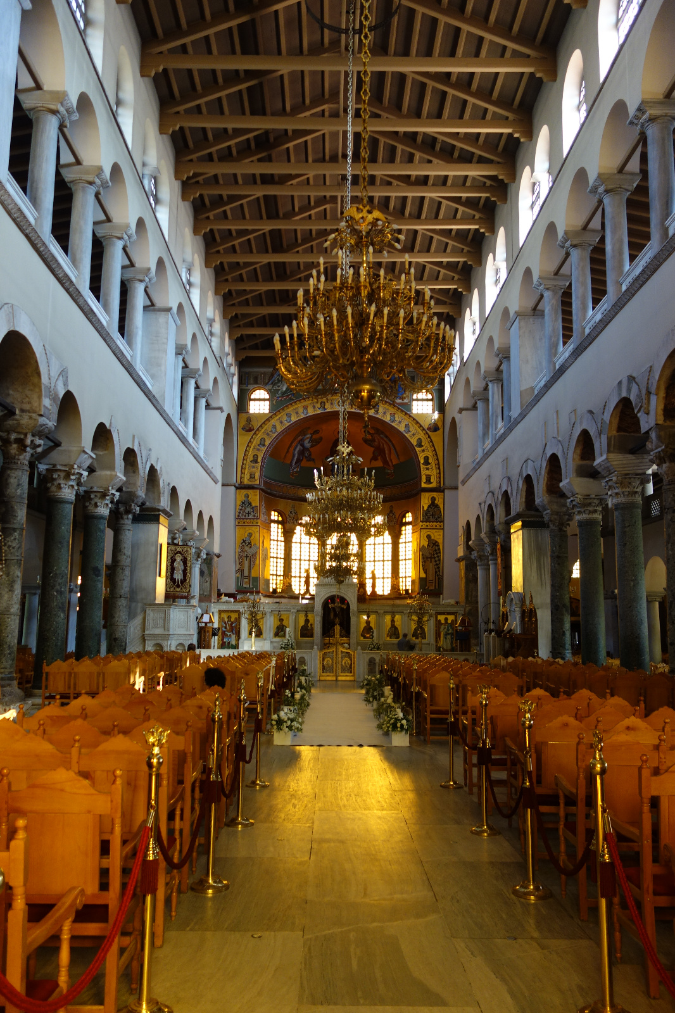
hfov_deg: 46.4
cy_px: 506
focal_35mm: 28
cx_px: 338
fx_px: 788
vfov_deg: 65.5
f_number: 1.8
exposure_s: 1/30
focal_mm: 10.4
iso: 250
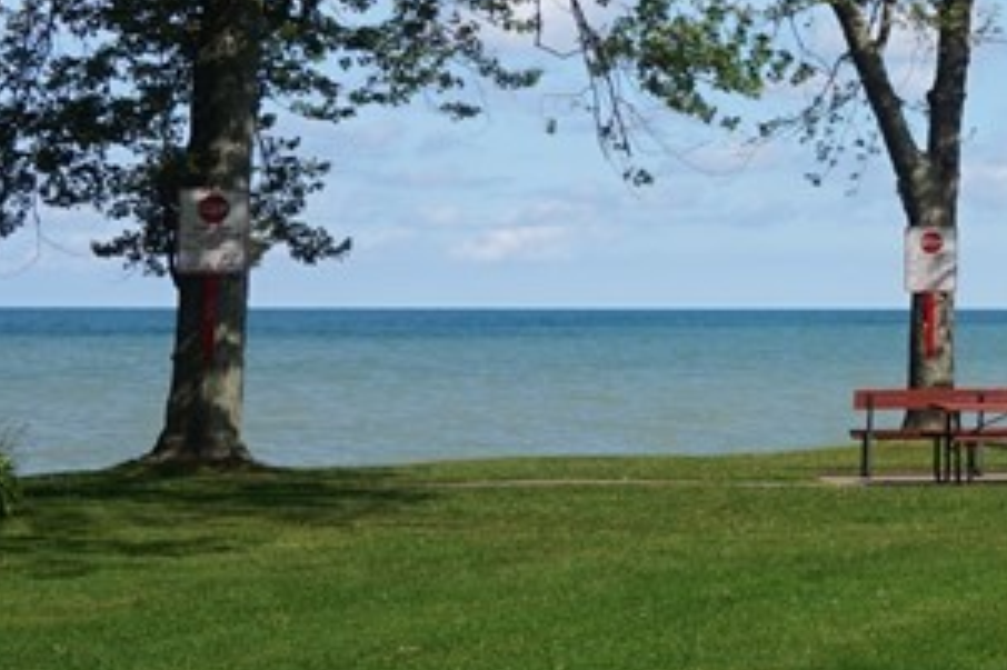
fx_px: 3019
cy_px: 152
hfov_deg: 17.9
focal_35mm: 108
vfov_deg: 12.6
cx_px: 1262
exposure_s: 1/100
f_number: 14
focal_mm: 20
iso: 100
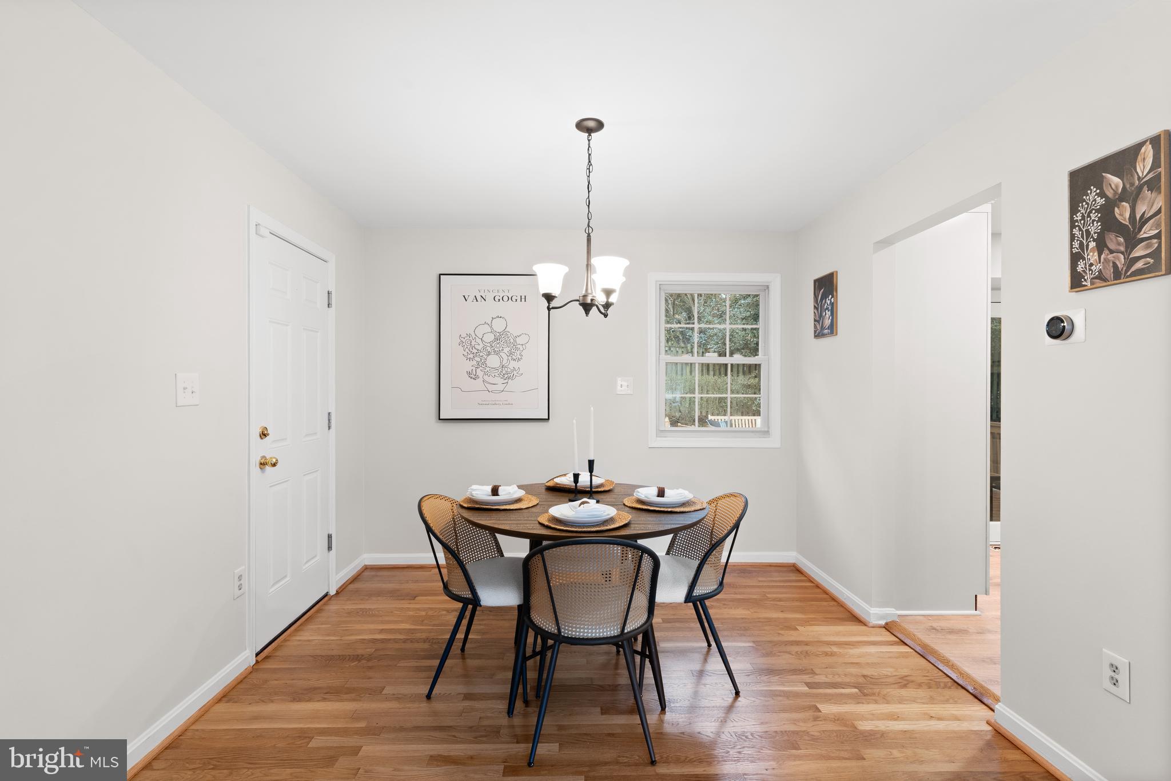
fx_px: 553
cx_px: 586
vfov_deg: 70.4
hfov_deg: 93.3
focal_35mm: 17
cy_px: 390
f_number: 9
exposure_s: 1/5
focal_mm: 17
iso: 320
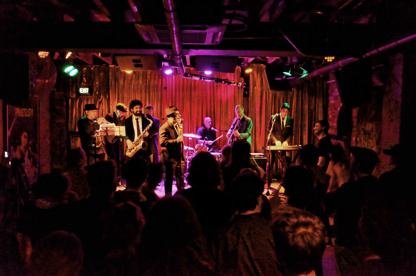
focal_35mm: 30
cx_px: 208
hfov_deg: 62.0
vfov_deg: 43.4
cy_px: 138
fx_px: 346
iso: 5000
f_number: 5.6
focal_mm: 20
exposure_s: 1/20
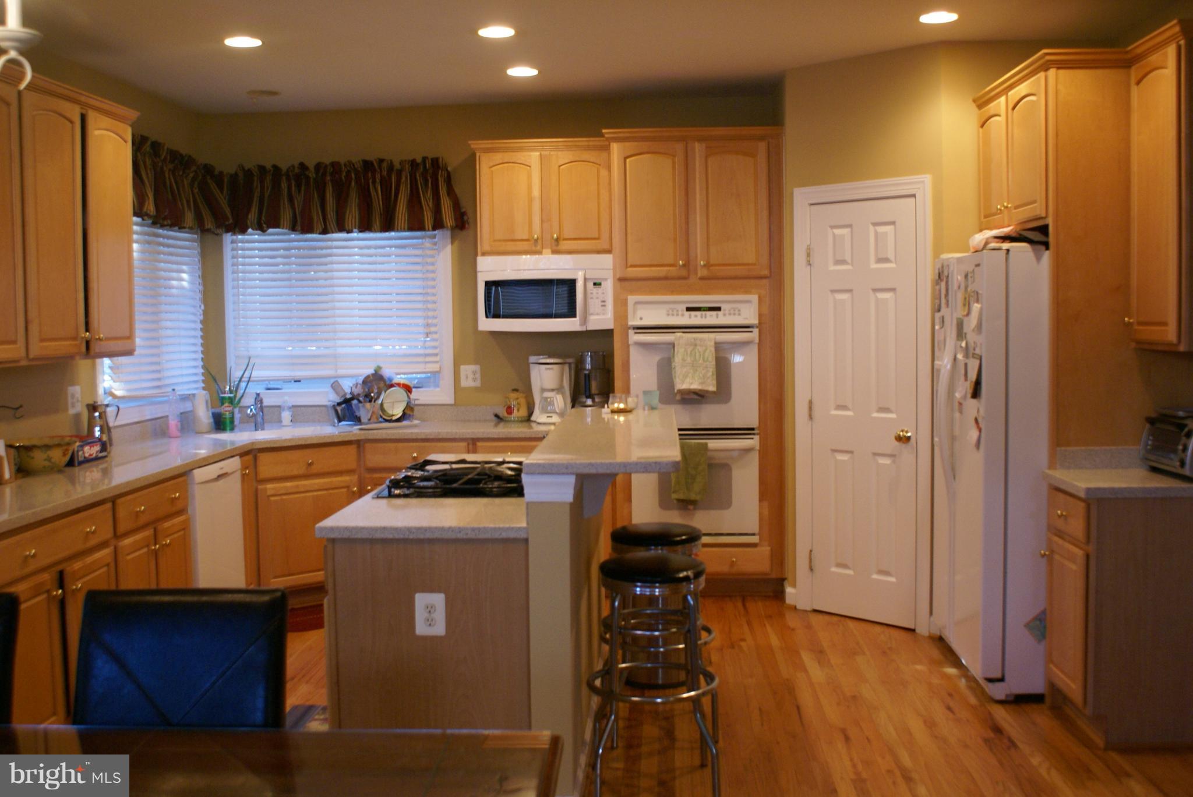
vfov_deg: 36.9
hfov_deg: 53.1
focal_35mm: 36
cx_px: 596
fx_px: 1194
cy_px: 398
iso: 400
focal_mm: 24
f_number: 4.5
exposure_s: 1/25
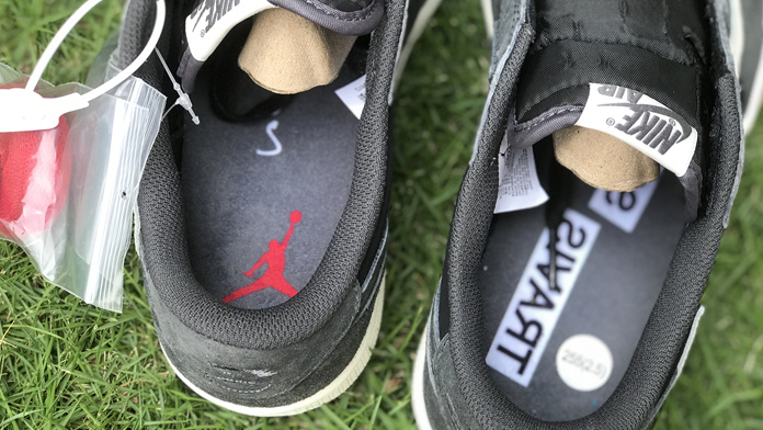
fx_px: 1336
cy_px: 230
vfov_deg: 18.3
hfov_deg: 31.9
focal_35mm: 66
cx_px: 397
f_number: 2.8
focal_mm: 6.6
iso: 32
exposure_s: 1/100
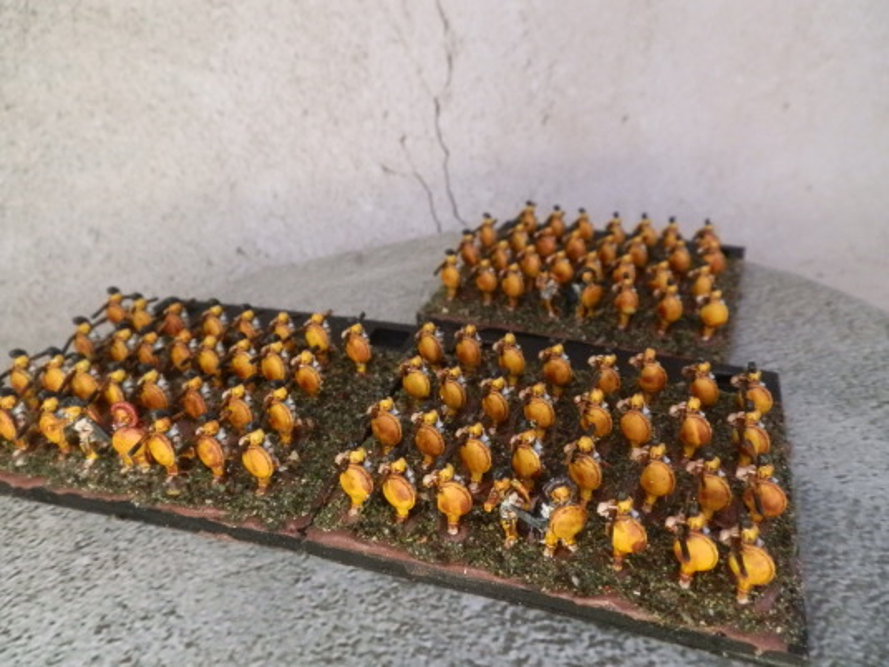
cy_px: 334
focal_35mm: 28
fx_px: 719
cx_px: 444
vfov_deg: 49.7
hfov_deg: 63.4
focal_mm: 5
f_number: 3.1
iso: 400
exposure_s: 1/100
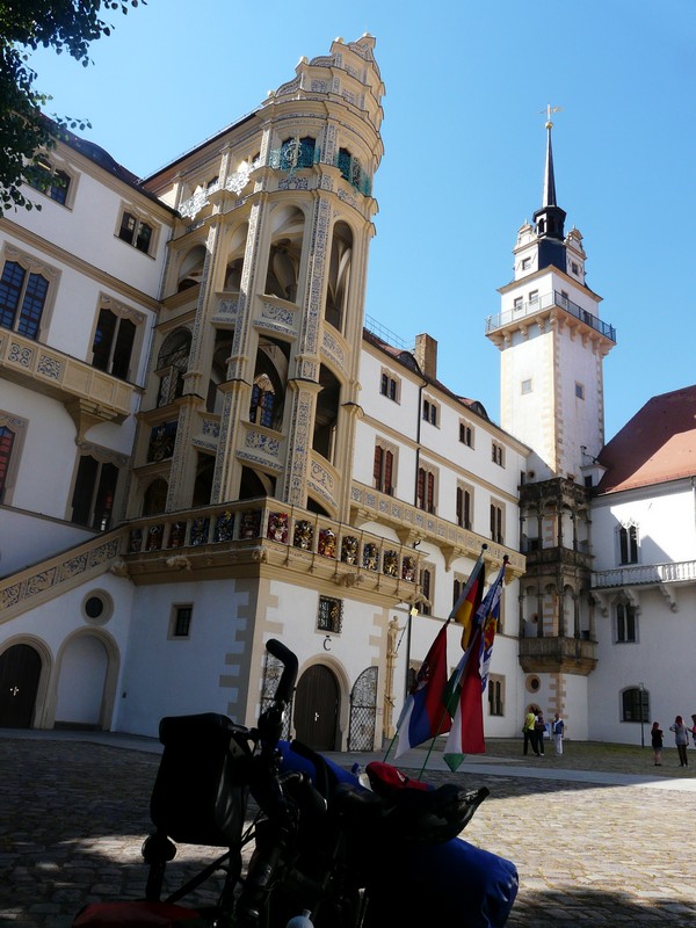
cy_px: 464
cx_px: 348
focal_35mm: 28
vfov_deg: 63.4
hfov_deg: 49.7
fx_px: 751
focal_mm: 4.6
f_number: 5.6
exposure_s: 1/250
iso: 100
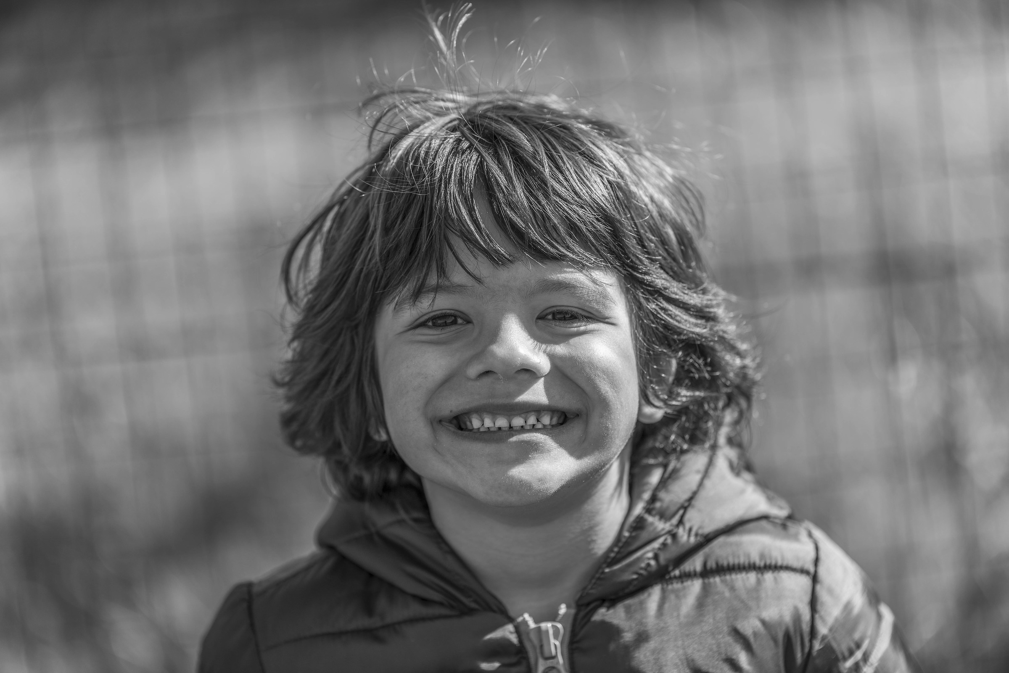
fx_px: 5186
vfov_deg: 7.4
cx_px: 504
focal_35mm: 185
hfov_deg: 11.1
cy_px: 336
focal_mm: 185
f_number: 2.8
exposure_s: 1/640
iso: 64
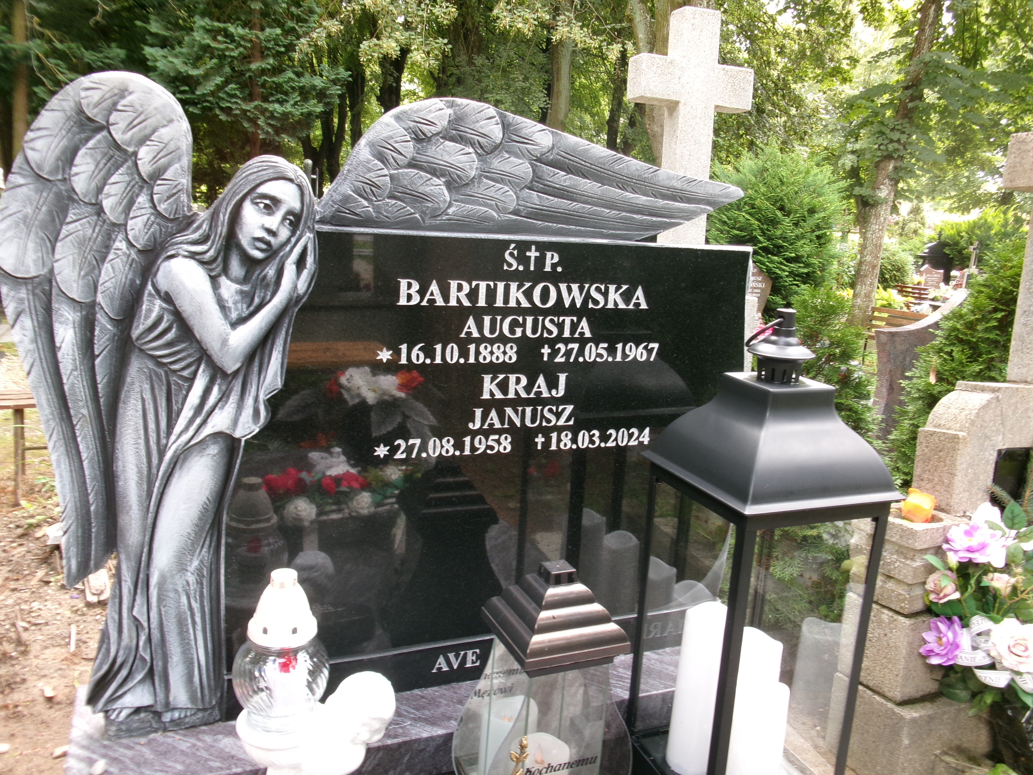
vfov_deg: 49.7
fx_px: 836
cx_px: 516
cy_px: 388
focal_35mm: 28
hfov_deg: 63.4
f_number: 3.9
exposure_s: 1/34
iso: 100
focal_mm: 5.1
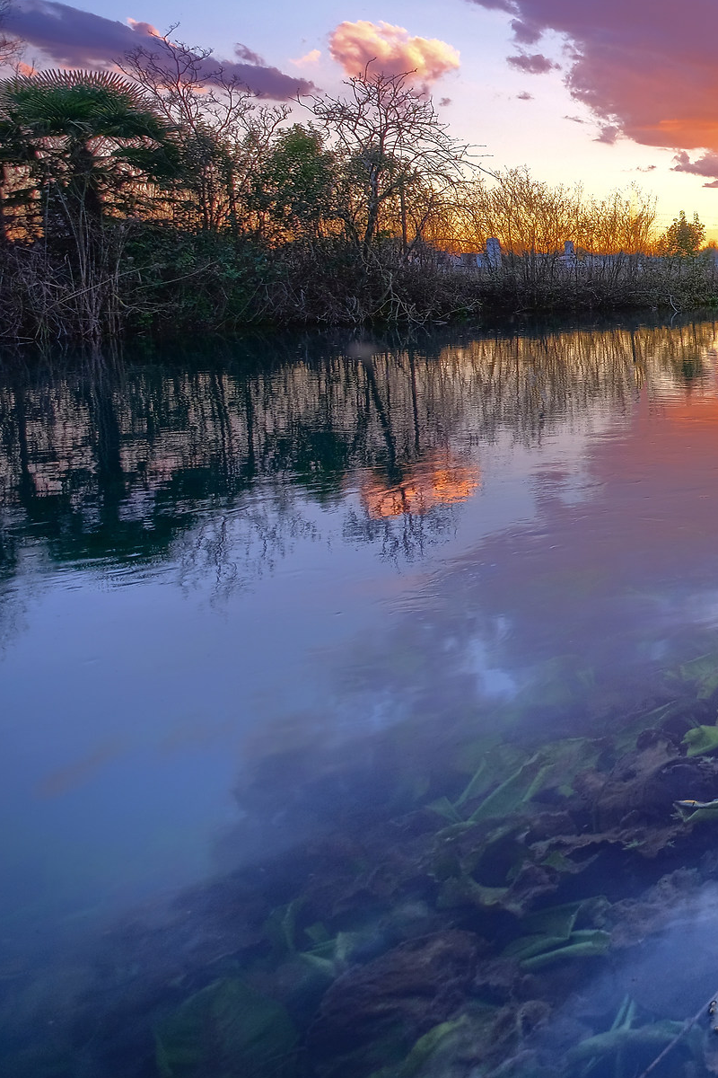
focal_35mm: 30
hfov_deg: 29.8
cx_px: 1029
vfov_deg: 60.5
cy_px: 364
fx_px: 897
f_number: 4
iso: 400
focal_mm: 10
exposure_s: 1/30
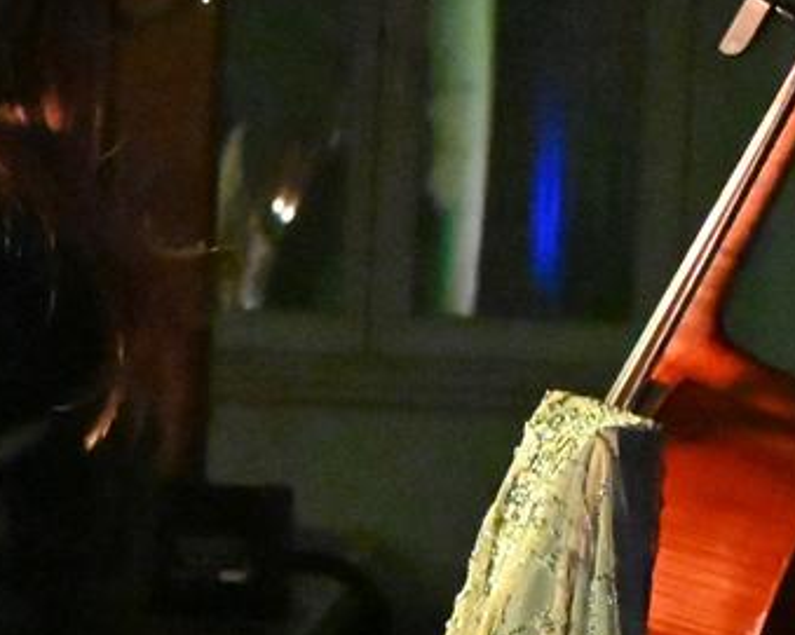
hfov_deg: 7.5
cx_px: -1236
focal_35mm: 238
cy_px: 390
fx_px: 5598
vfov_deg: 6.5
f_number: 7.1
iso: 25600
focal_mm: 43
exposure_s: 1/160
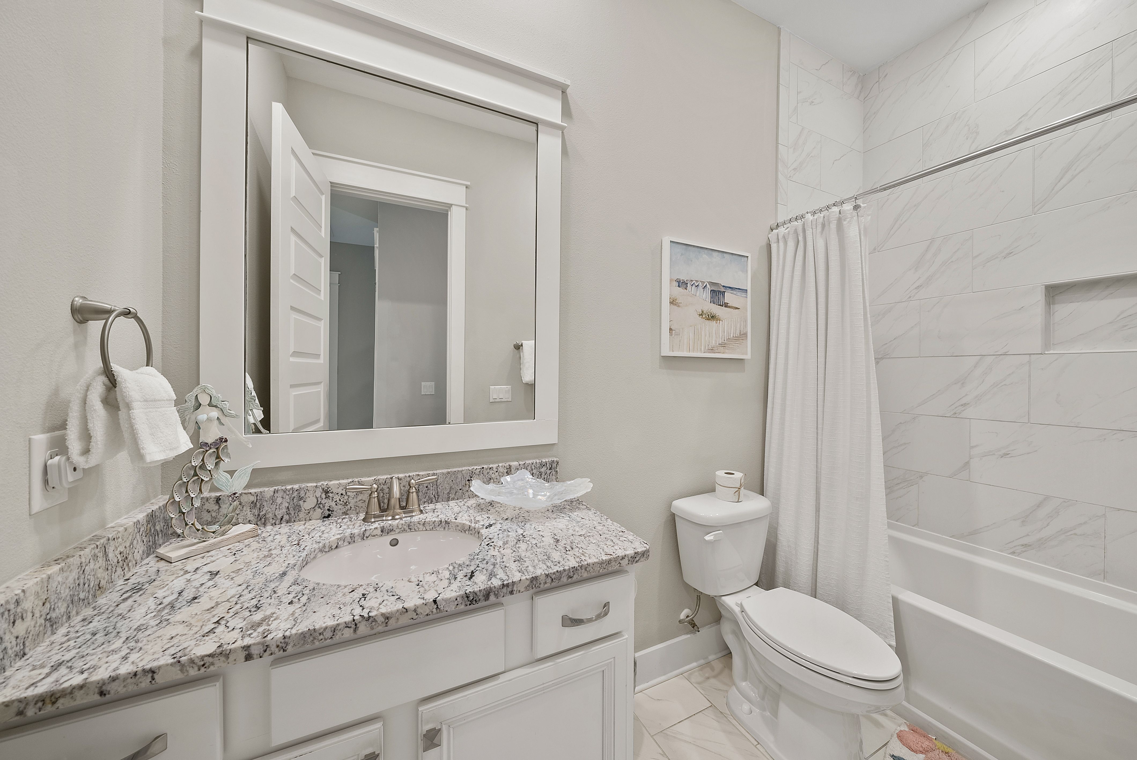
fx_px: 379
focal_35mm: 12
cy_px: 380
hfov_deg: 112.6
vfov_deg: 90.1
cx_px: 568
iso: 320
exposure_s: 1/4
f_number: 7.1
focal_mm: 12
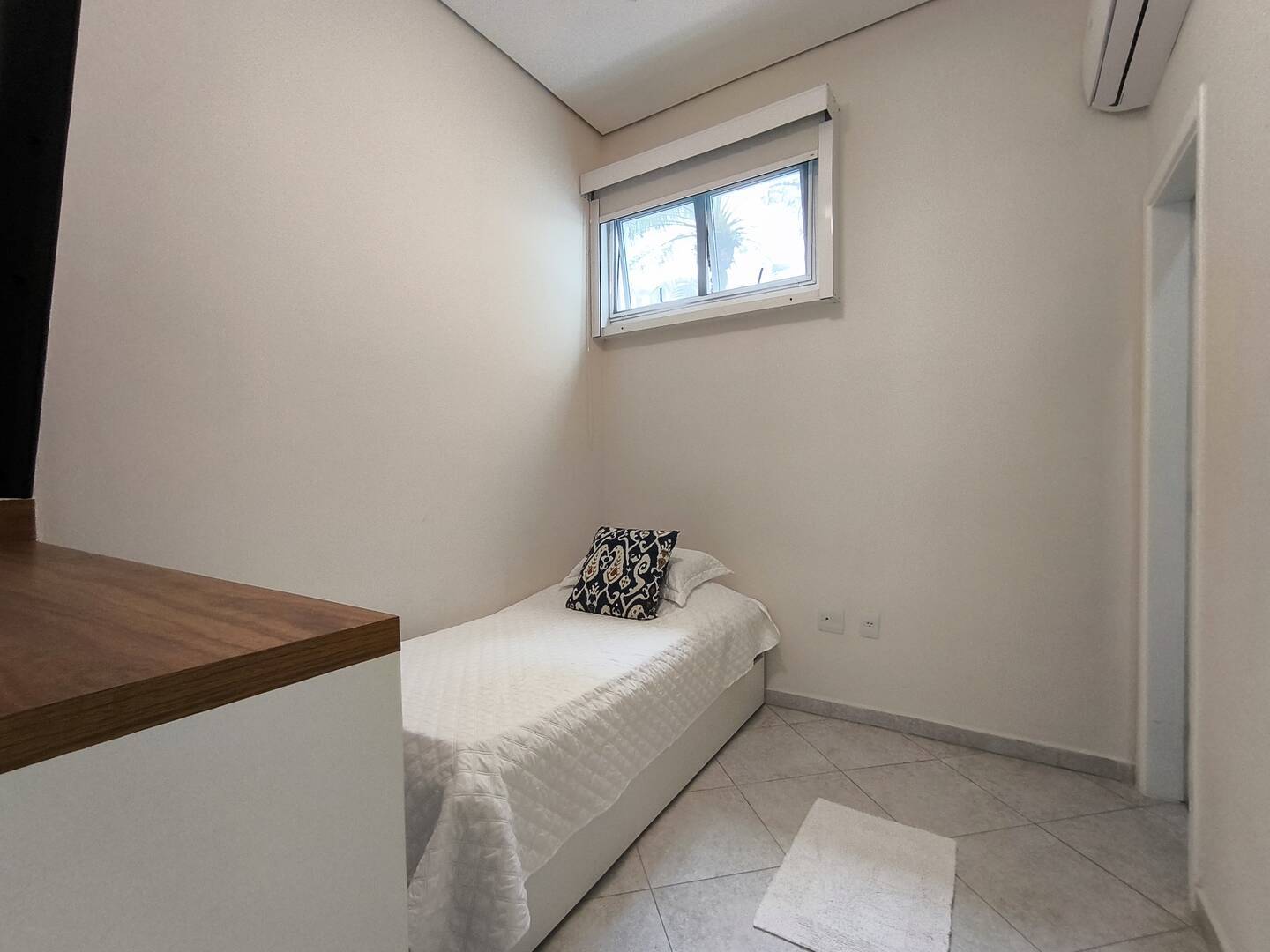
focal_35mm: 16
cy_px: 476
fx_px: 587
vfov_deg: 78.1
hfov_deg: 94.5
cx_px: 635
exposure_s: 1/30
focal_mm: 1.65
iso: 160
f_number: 2.2
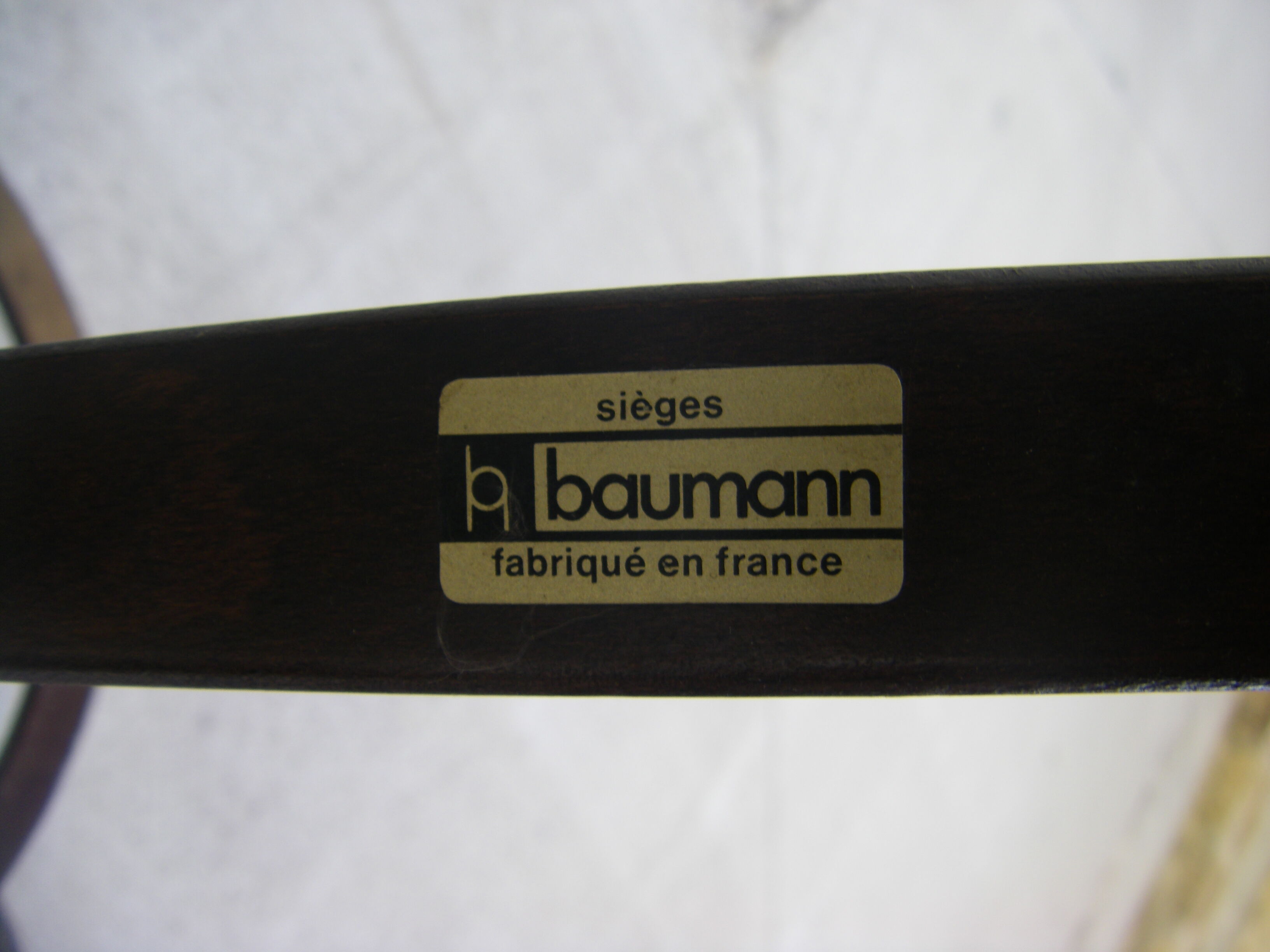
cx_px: 635
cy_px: 476
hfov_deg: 49.0
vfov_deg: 37.7
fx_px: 1394
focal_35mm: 38
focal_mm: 6.3
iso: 64
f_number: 3.5
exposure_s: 1/60
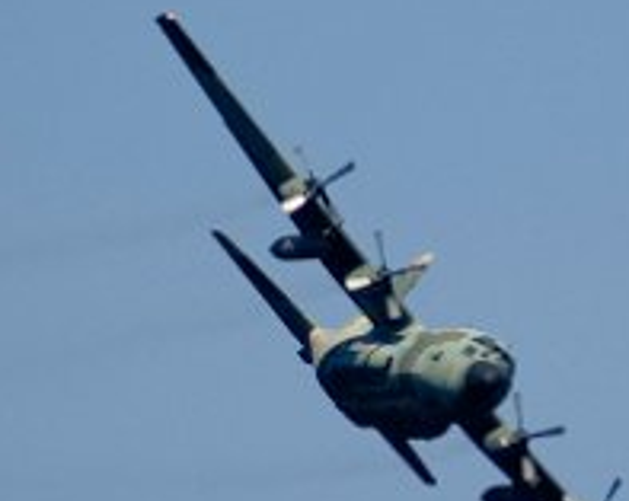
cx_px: 498
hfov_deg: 1.9
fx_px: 18737
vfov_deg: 1.5
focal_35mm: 1008
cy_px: 335
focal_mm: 220
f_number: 5
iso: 100
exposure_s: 1/1000
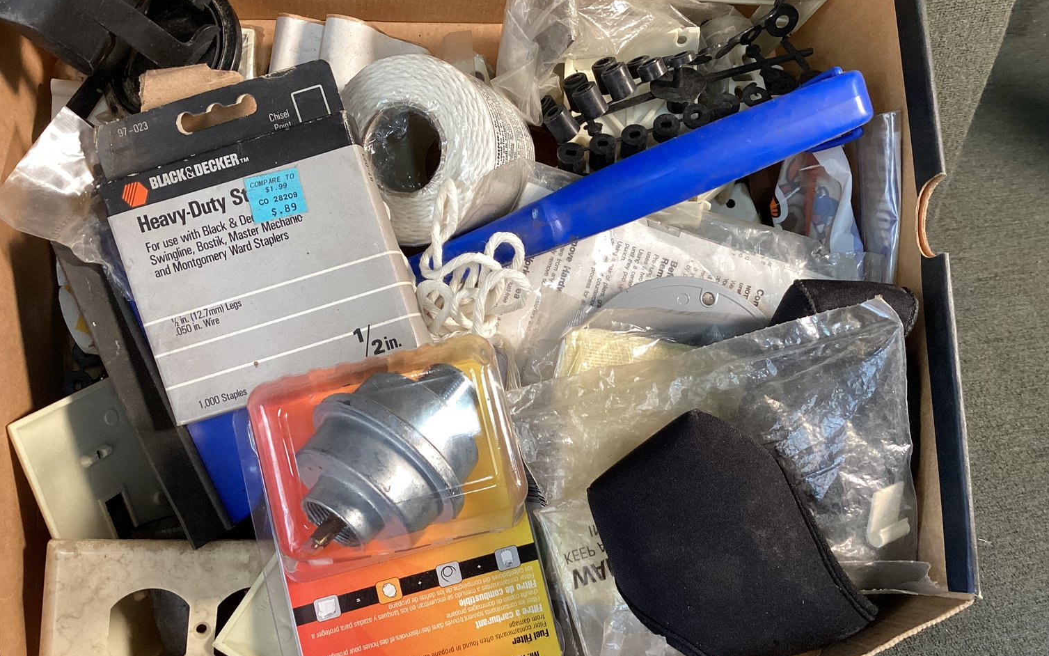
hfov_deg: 58.1
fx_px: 943
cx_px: 526
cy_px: 376
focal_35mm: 33
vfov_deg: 38.2
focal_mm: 3.3
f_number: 2.4
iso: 160
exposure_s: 1/60
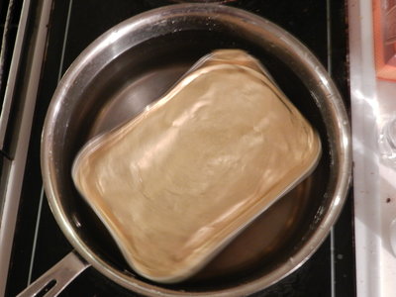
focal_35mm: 38
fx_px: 435
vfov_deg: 37.7
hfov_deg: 49.0
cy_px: 148
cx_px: 198
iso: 400
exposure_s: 1
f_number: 4
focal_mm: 6.7
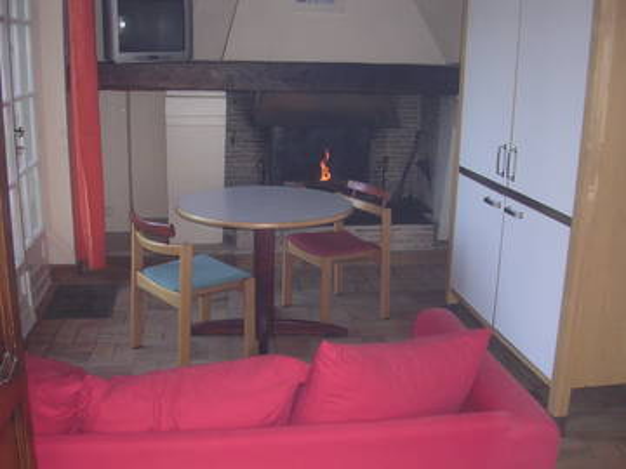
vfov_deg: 37.7
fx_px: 687
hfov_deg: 49.0
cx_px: 313
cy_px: 234
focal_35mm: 38
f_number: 2.8
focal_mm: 5.8
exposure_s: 1/60.1
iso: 182
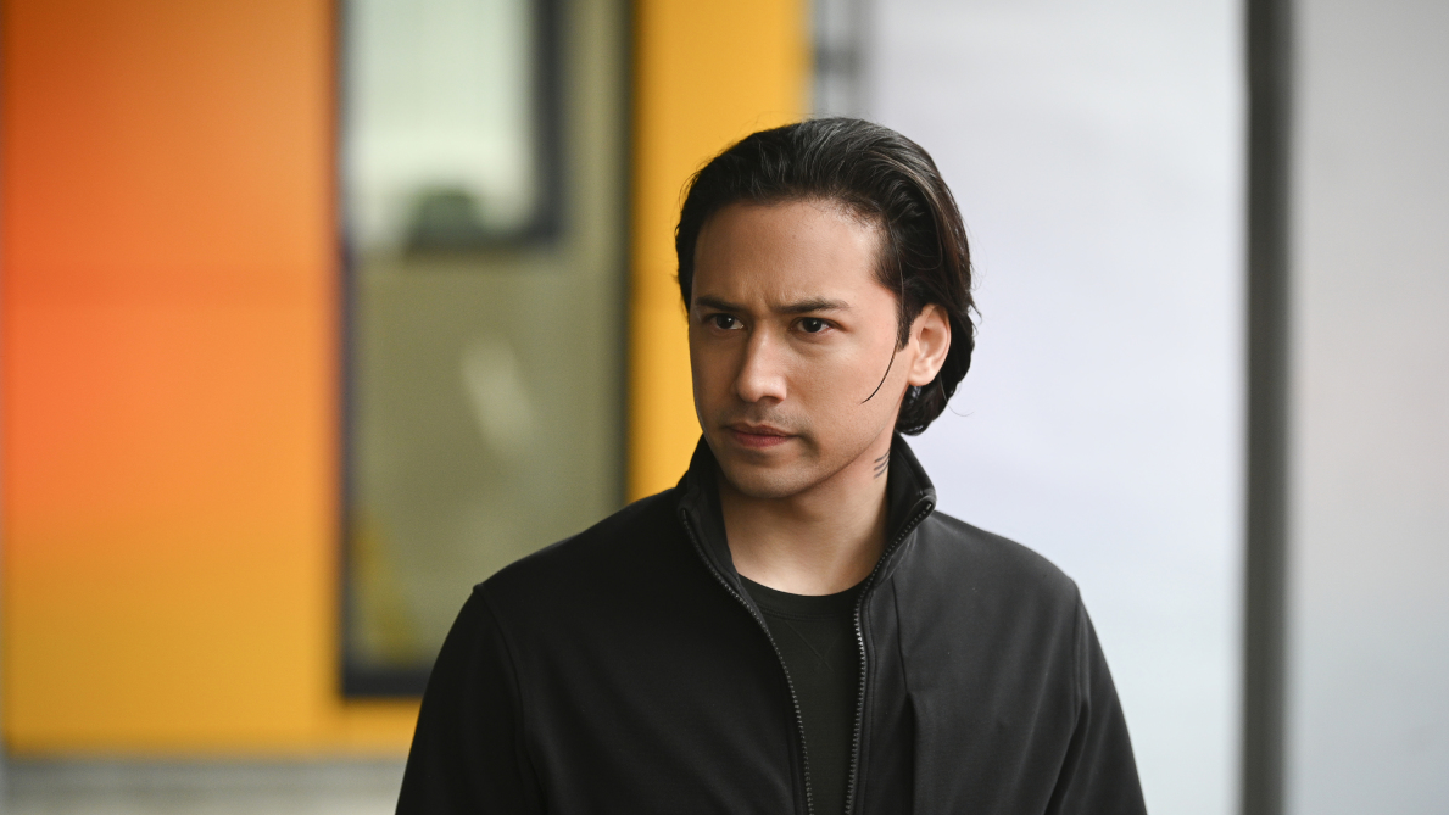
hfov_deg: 16.3
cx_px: 719
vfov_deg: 9.2
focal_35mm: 132
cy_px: 423
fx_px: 5072
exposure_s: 1/250
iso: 1600
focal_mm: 125
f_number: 2.8
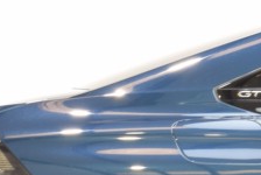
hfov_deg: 5.7
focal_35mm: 341
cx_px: 689
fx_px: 2475
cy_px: 133
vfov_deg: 4.0
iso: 100
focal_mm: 34
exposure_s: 1/2.5
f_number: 10
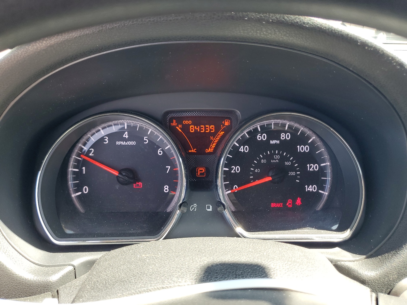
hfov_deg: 67.3
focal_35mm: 26
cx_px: 204
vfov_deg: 53.1
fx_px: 306
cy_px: 152
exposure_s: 1/120
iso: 63
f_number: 1.5
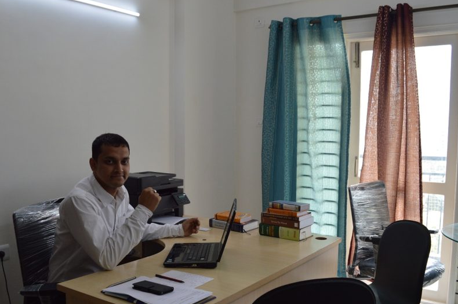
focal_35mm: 35
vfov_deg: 37.6
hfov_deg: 54.3
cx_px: 195
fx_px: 445
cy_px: 183
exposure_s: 1/125
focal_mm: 18
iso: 400
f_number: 5.6
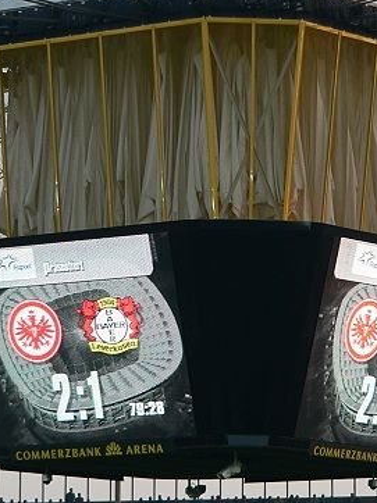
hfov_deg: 6.3
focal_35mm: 237
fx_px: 3446
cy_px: 226
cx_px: 206
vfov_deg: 8.4
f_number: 2.8
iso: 80
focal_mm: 22.4
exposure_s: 1/80
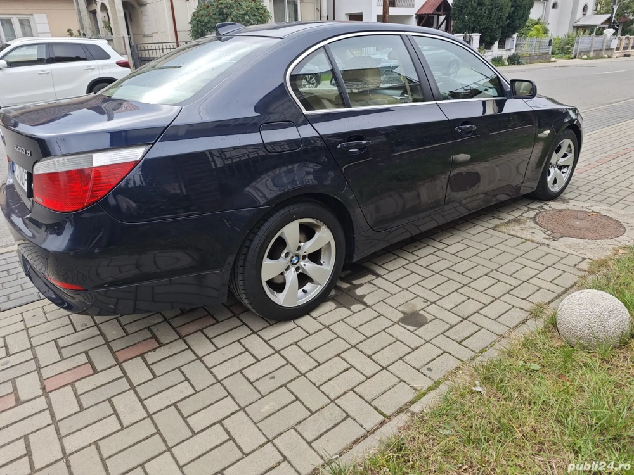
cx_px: 317
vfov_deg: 58.9
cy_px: 238
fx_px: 421
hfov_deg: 73.9
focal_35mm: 23
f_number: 1.6
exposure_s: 1/1139
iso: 50
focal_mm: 6.55
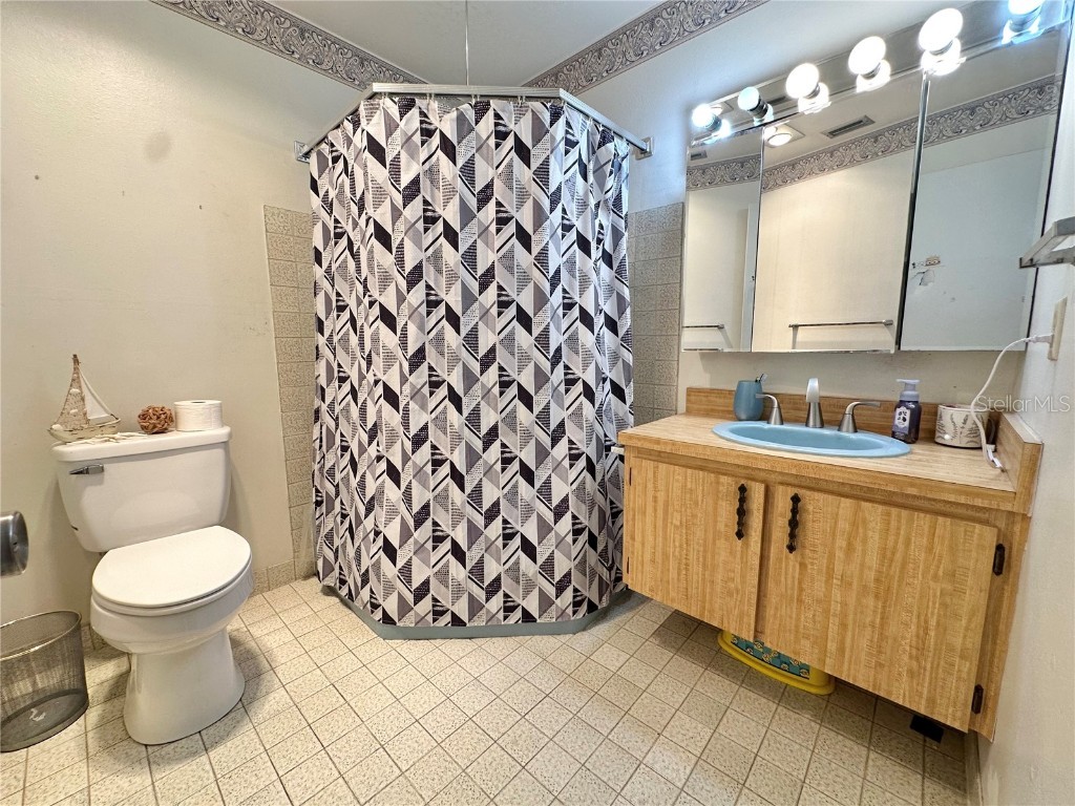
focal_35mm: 14
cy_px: 403
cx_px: 538
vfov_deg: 85.7
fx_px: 435
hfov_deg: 102.1
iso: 125
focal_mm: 2.22
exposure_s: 1/120
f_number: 2.2
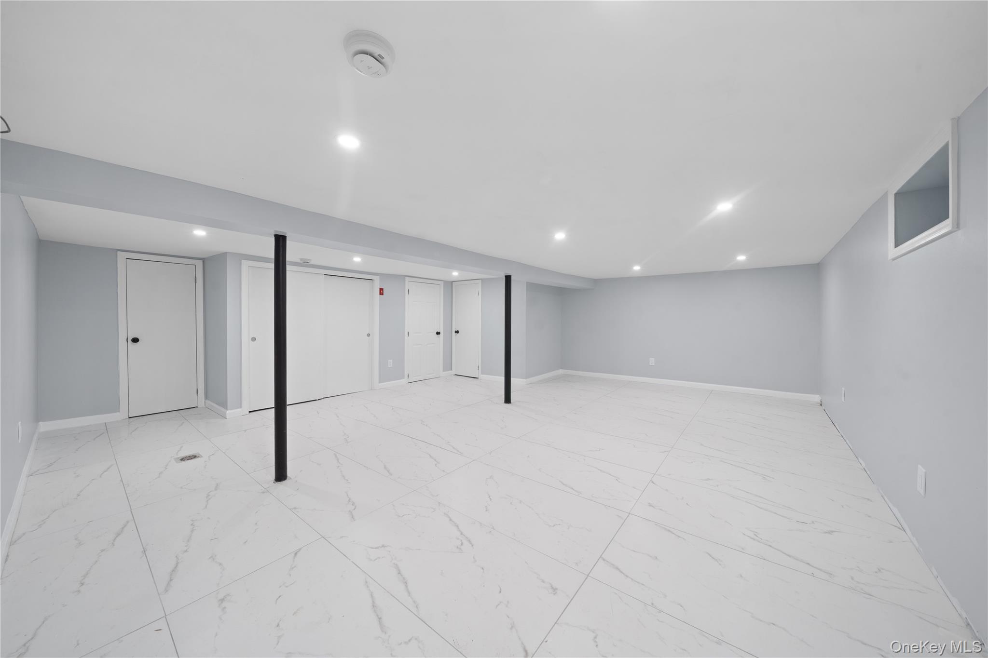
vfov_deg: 90.0
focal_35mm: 12
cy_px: 329
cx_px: 494
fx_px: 329
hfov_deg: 112.6
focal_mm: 12
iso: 250
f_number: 8
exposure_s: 1/3
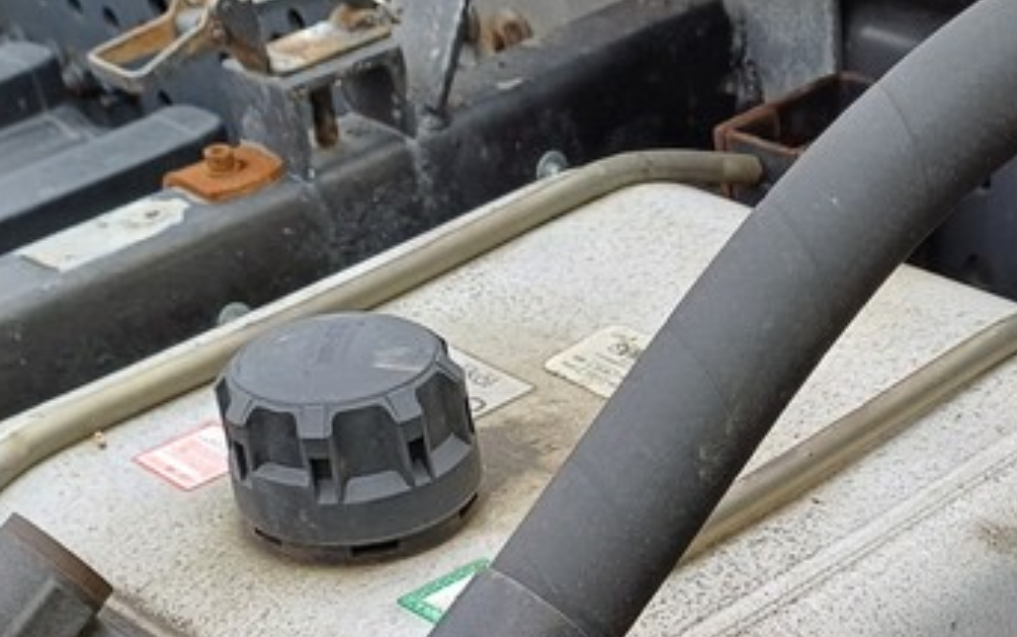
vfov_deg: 15.1
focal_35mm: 79
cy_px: 1010
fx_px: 2191
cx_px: 815
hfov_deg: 25.7
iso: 50
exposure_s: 1/258
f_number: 1.8
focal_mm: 4.65
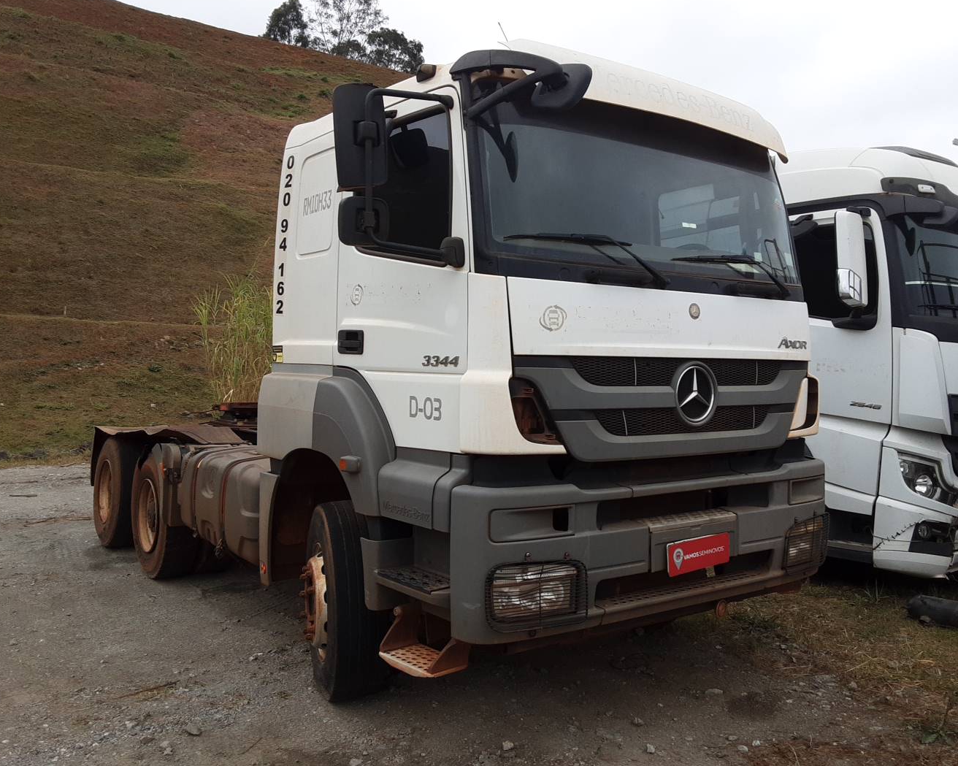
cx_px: 503
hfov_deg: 58.8
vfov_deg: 48.5
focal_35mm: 30
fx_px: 850
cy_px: 372
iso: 40
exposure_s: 1/1076
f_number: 1.9
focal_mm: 2.9
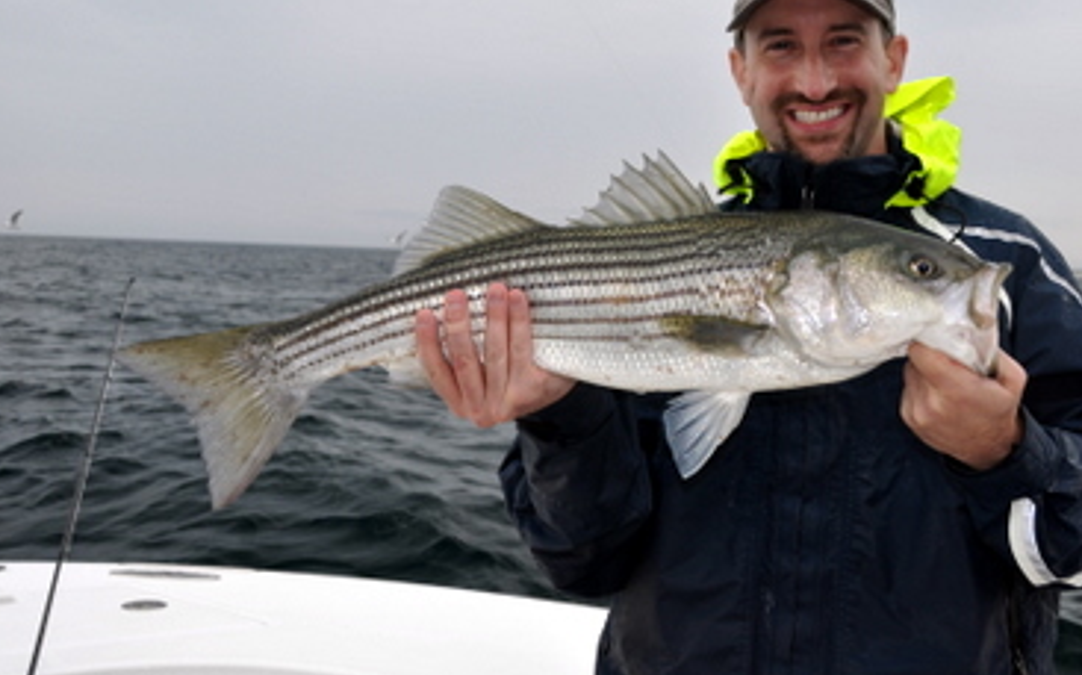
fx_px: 1179
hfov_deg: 48.9
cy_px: 246
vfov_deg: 31.8
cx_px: 660
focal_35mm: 40
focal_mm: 20
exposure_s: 1/200
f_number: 6.3
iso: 200
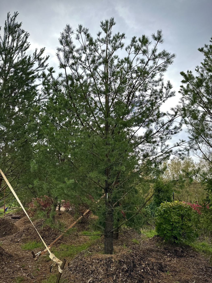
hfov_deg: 56.8
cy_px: 142
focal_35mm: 24
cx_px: 106
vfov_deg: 71.6
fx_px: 196
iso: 80
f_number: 1.78
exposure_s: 1/2299
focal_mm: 6.86
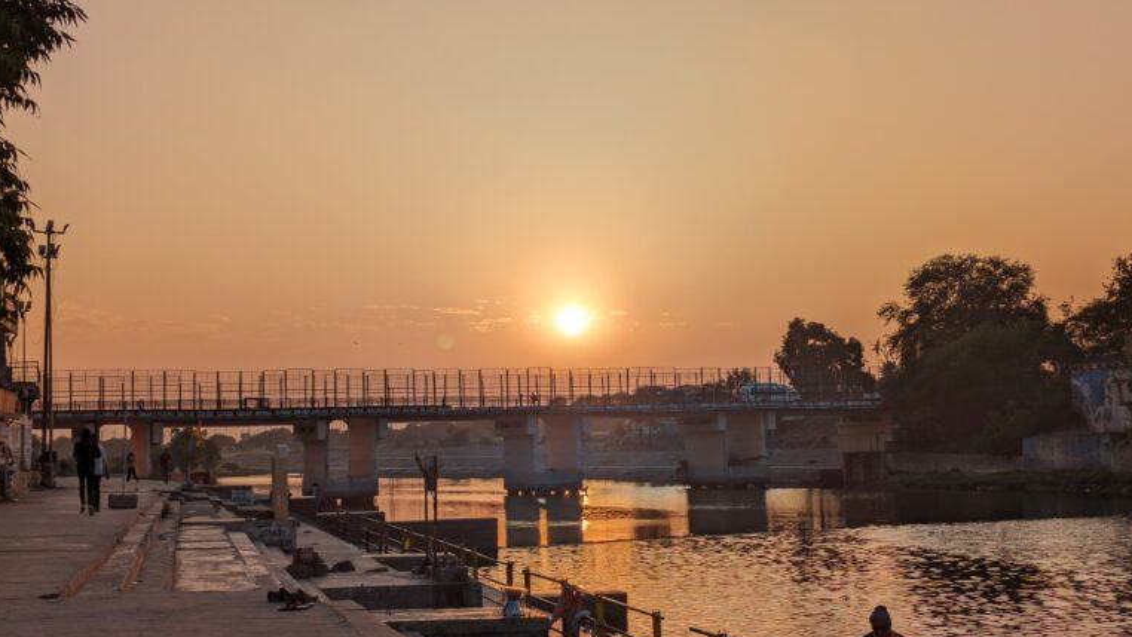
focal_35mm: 56
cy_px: 344
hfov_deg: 37.2
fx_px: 1681
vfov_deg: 21.5
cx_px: 565
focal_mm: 5.43
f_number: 1.89
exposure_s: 1/8065
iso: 43
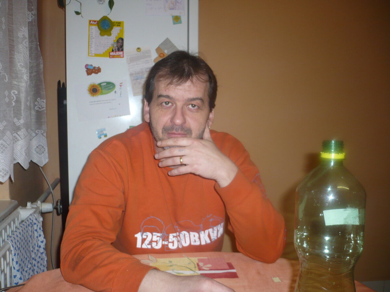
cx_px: 195
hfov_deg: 52.6
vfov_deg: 40.7
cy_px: 146
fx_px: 394
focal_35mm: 35
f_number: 2.8
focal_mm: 5.8
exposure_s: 1/30
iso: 100
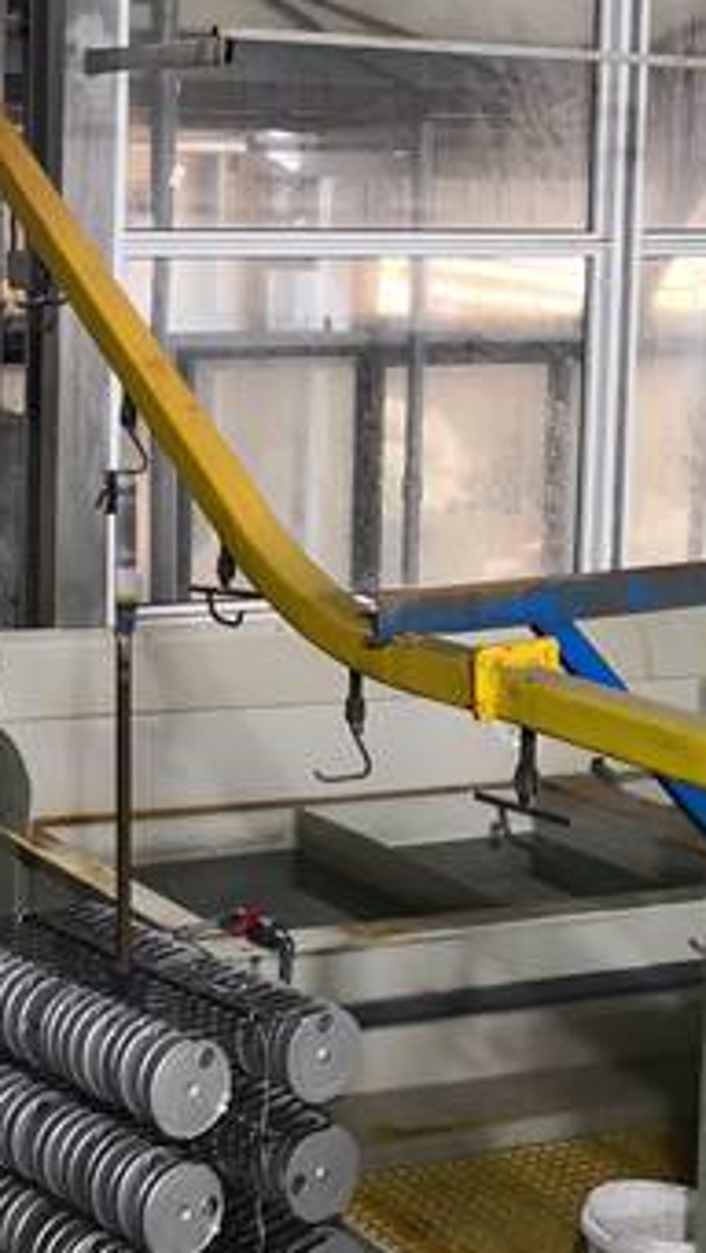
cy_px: 397
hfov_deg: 16.7
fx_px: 2295
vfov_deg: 30.3
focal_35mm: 69
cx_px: -151
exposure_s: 1/50
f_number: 1.6
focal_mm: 3.95
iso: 160
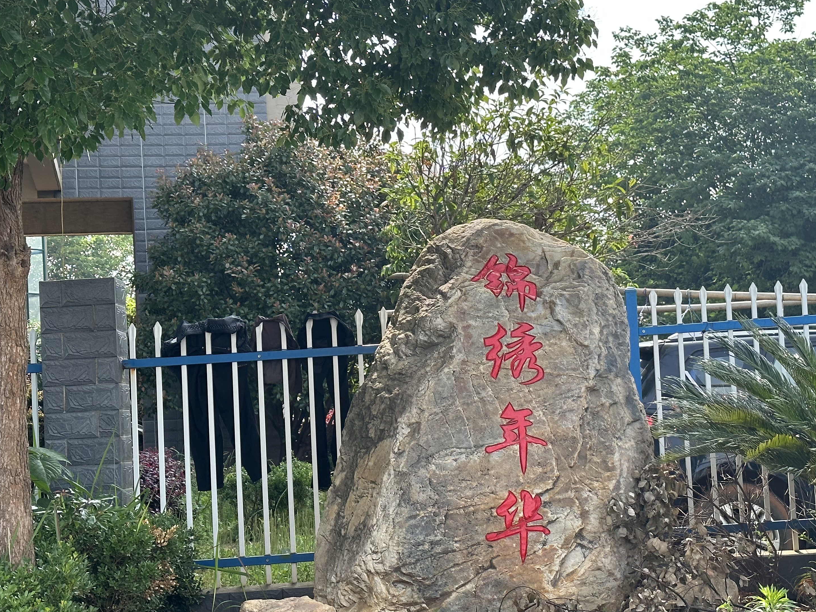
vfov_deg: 21.9
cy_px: 313
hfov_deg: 28.9
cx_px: 489
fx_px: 1579
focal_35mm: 67
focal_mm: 6.86
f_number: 1.78
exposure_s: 1/1157
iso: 64
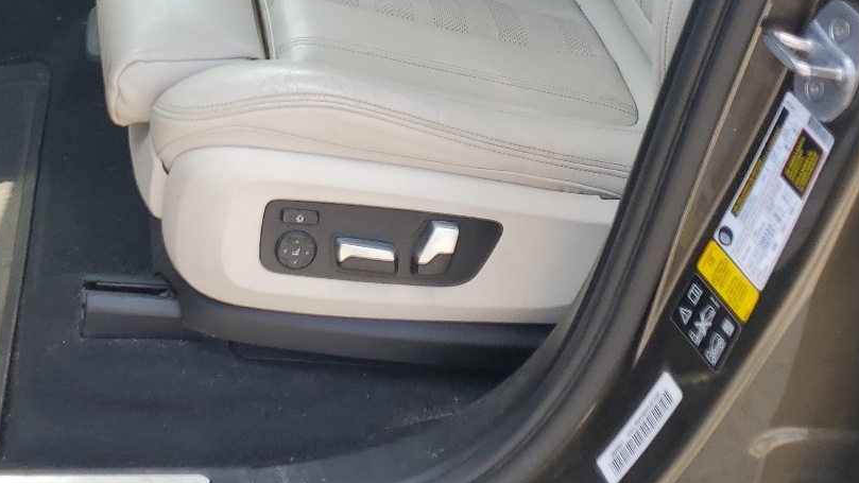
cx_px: 138
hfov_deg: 35.7
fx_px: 1275
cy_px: -102
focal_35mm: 56
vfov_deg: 20.1
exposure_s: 1/303
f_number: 1.5
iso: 50
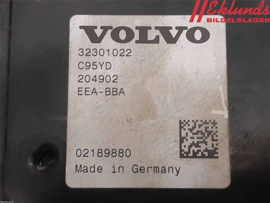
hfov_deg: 67.3
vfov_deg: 53.1
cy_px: 102
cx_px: 135
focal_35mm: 26
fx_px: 203
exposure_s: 1/50
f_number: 1.7
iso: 80
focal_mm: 3.93
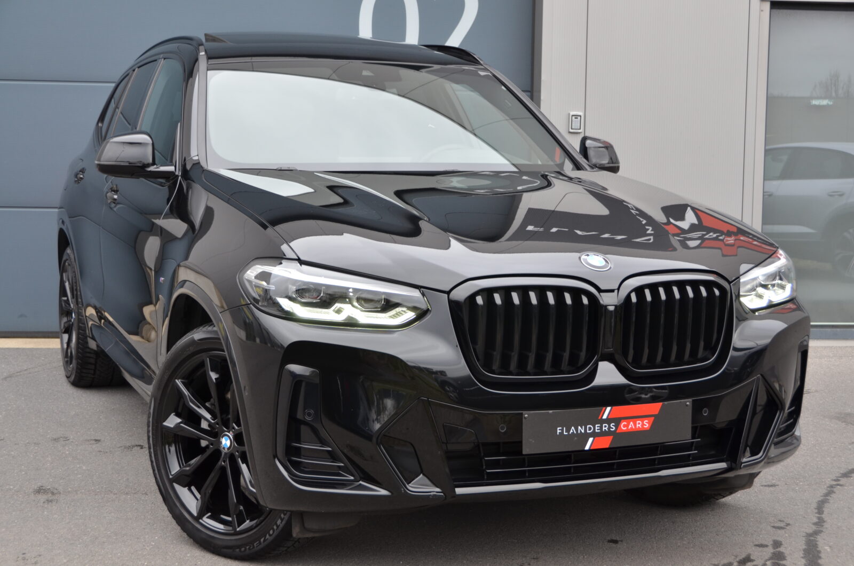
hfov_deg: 36.9
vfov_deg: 25.0
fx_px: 1278
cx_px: 427
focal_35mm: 54
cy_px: 283
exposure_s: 1/125
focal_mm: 36
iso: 320
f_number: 5.6
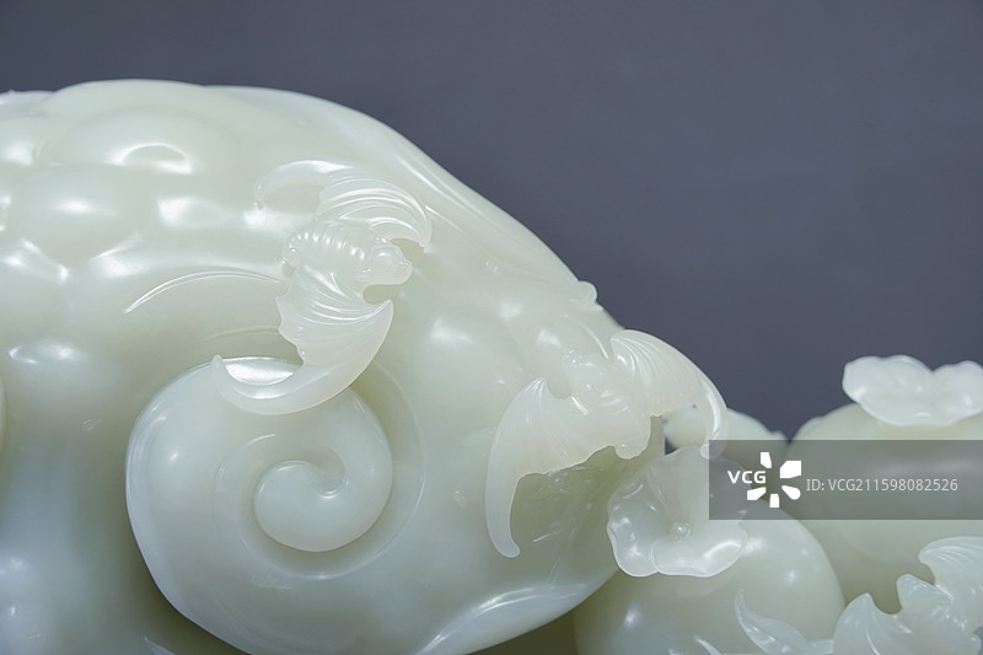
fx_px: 1965
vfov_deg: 18.9
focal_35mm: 72
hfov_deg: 28.1
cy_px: 328
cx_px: 492
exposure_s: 1/80
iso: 250
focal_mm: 72
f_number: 8
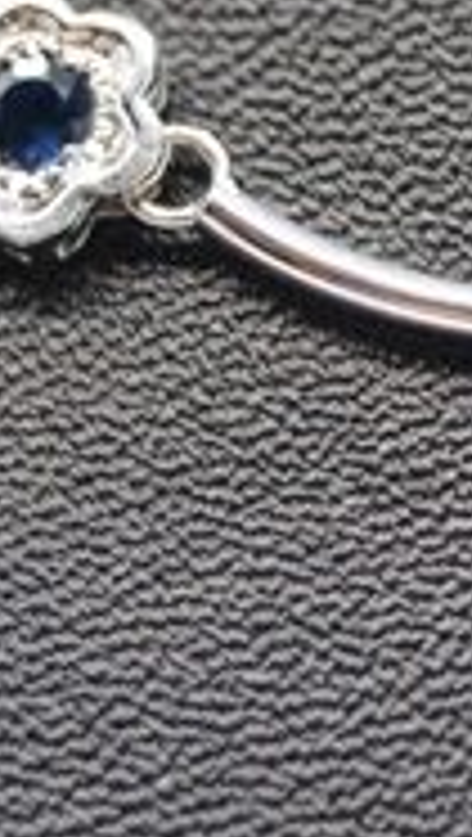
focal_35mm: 152
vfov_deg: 14.0
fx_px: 3373
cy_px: 36
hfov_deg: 7.7
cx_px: 904
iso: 640
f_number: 4.5
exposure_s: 1/60
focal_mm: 30
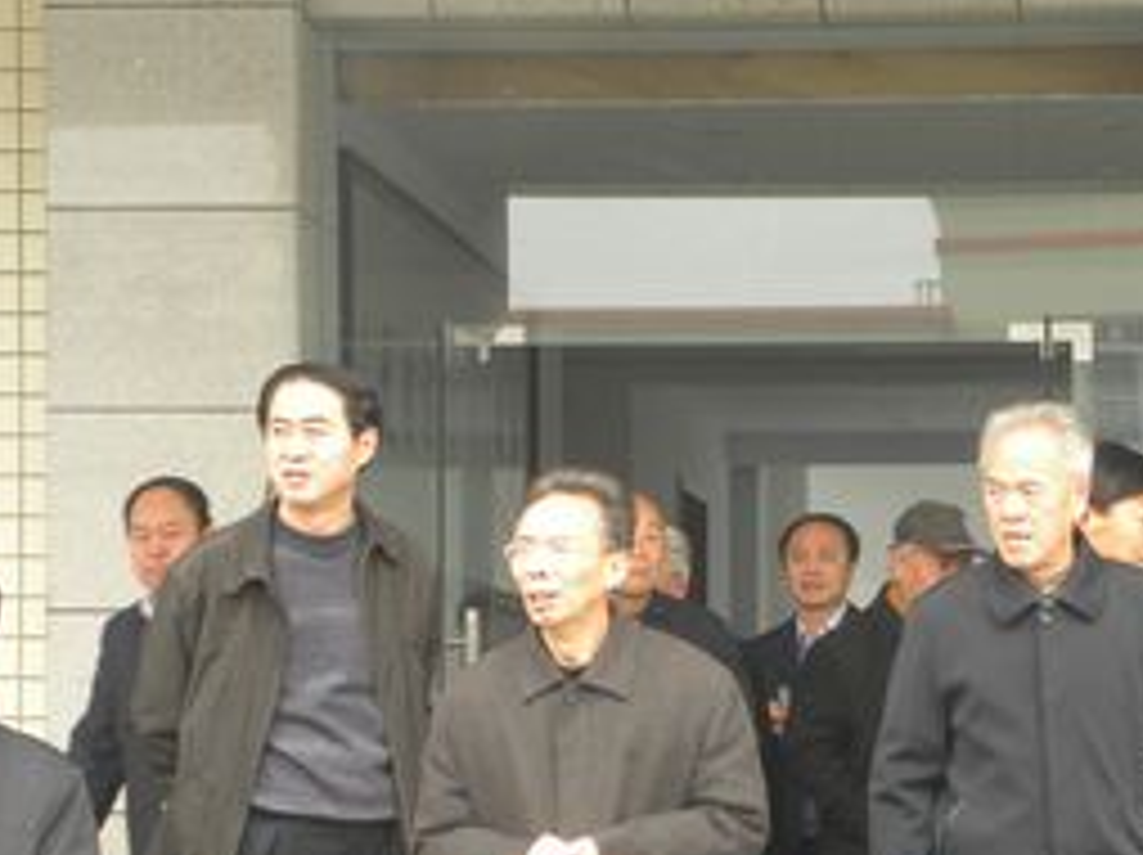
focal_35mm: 130
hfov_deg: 15.1
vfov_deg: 11.4
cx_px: 788
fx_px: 4288
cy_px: 614
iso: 156
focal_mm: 11.8
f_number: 3.5
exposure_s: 1/79.5
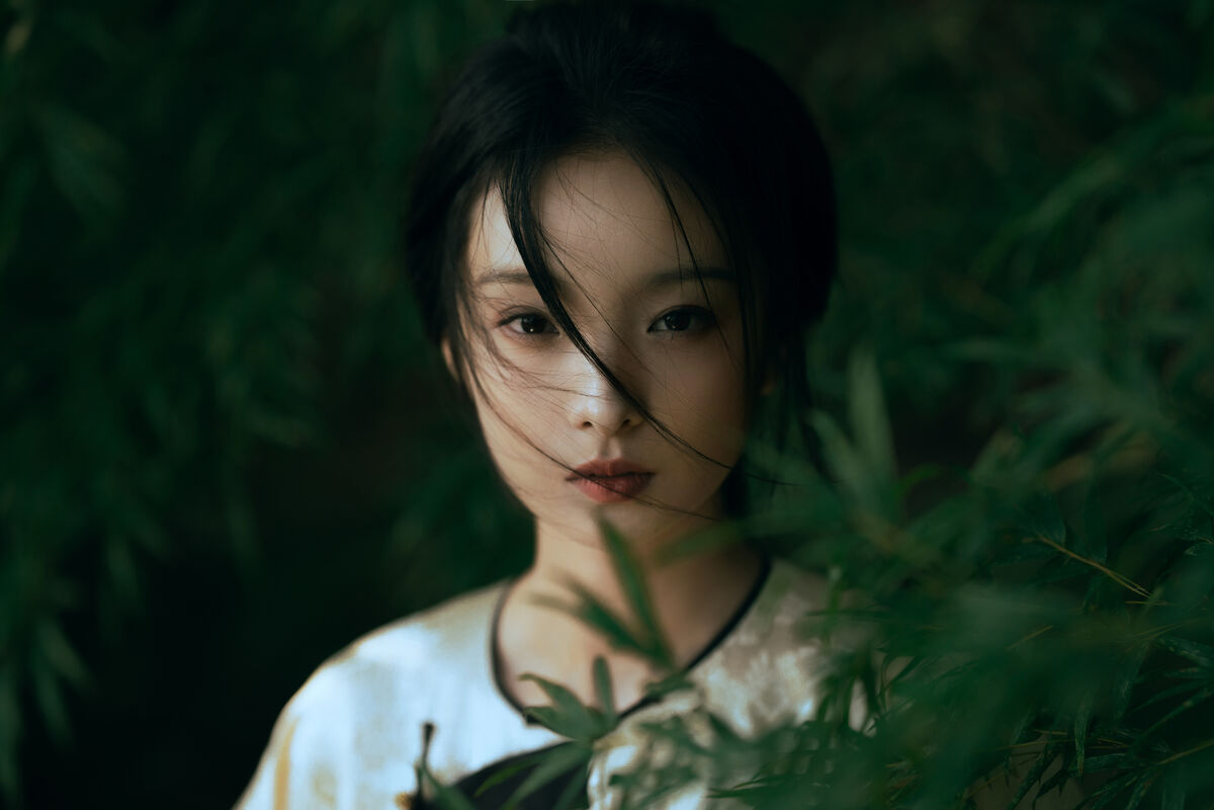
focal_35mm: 85
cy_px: 405
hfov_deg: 23.9
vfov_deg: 16.1
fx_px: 2866
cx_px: 607
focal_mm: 85
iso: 200
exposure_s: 1/800
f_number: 1.8
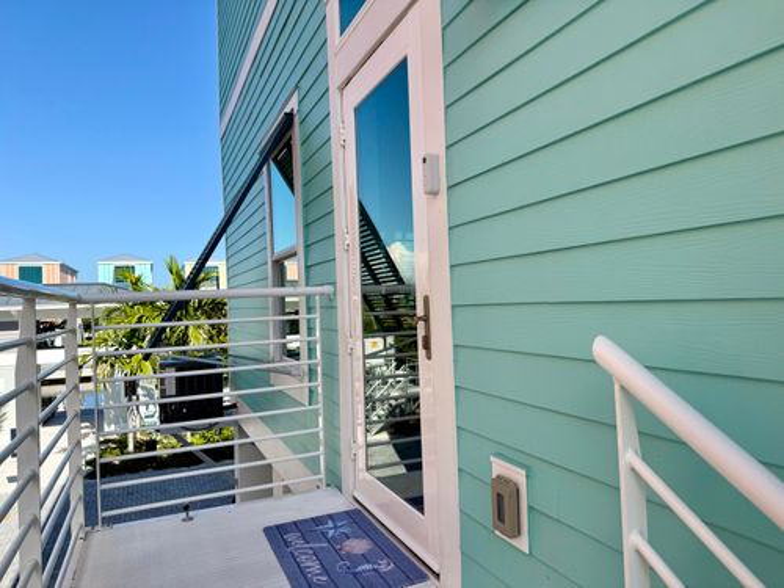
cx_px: 392
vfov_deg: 56.8
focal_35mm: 24
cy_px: 294
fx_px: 544
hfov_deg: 71.6
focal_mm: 6.76
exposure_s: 1/3953
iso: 80
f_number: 1.78
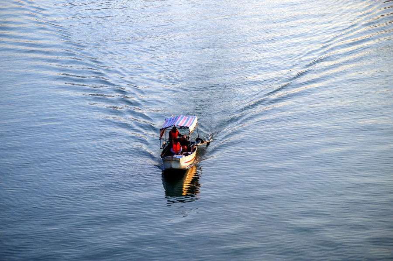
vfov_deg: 9.1
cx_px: 196
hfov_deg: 13.7
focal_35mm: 150
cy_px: 130
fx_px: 1636
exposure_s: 1/160
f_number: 4.5
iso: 100
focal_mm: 100
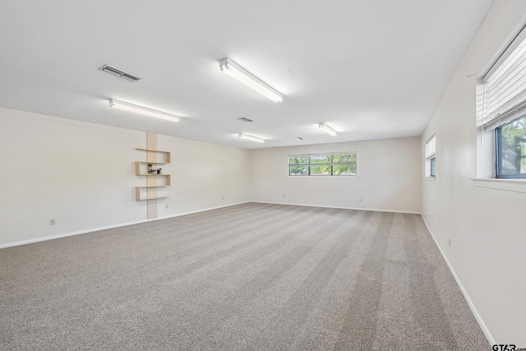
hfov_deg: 100.4
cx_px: 263
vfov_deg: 77.3
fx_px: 219
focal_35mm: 15
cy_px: 176
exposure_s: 1/40
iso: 800
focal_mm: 15
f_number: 8
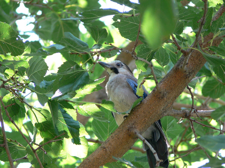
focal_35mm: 420
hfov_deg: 4.7
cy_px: 84
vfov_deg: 3.5
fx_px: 2730
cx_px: 112
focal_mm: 88.8
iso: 80
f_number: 4
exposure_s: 1/60
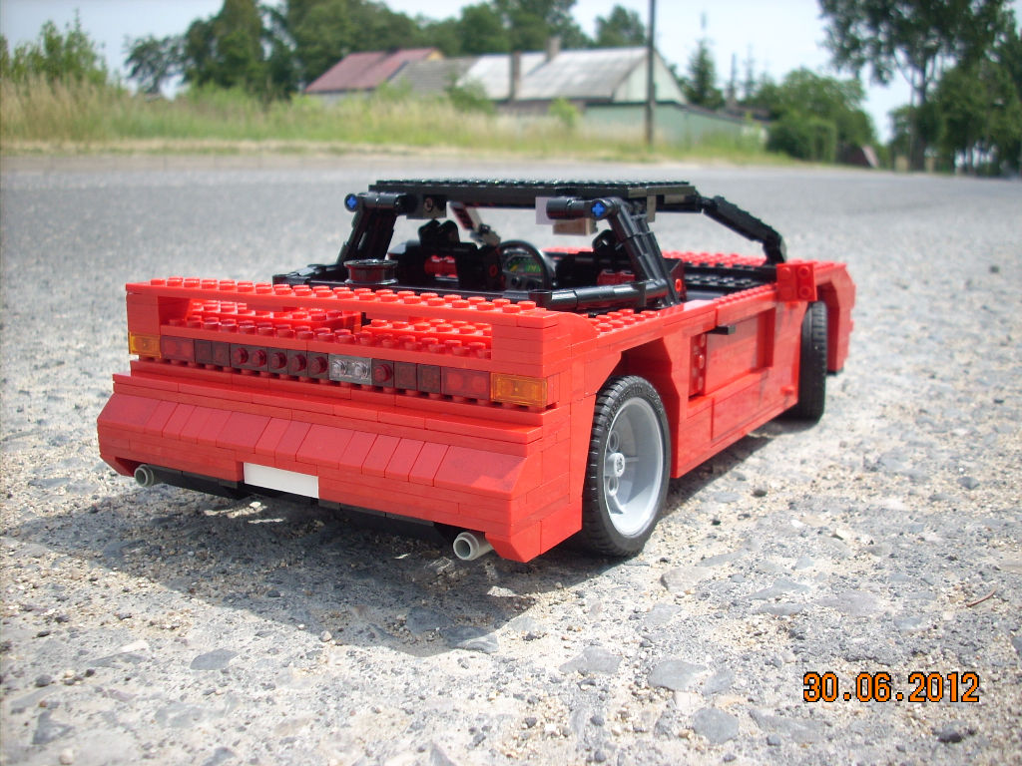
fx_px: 1092
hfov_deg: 50.1
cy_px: 383
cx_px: 511
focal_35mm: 37
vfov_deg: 38.7
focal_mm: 6.2
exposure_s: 1/162
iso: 64
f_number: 5.6
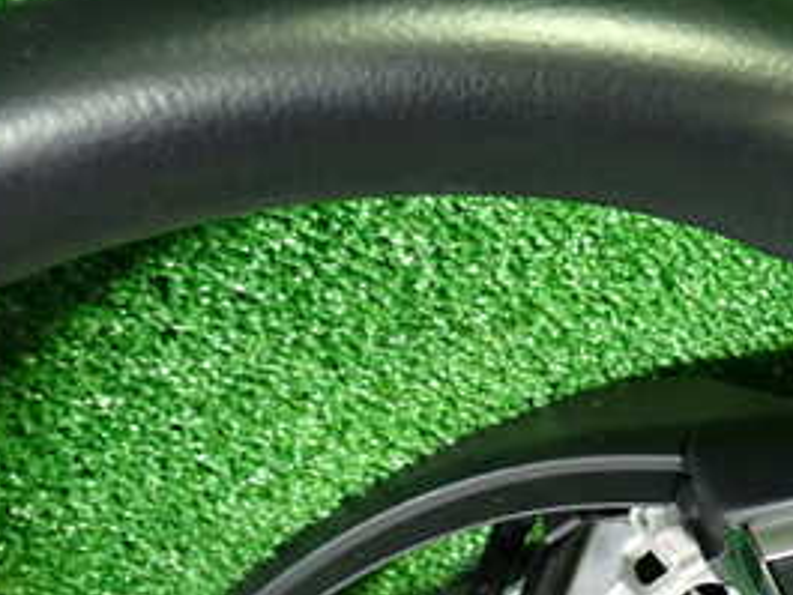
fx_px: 1558
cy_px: 505
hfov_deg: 27.5
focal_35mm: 68
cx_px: 712
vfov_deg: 21.3
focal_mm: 5.4
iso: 800
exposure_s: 1/25
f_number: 2.3
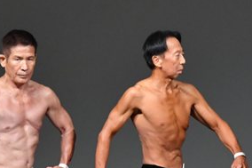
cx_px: 162
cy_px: 157
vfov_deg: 1.7
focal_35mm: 819
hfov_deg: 2.5
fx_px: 5729
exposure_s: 1/400
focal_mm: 200
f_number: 5.6
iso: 4000
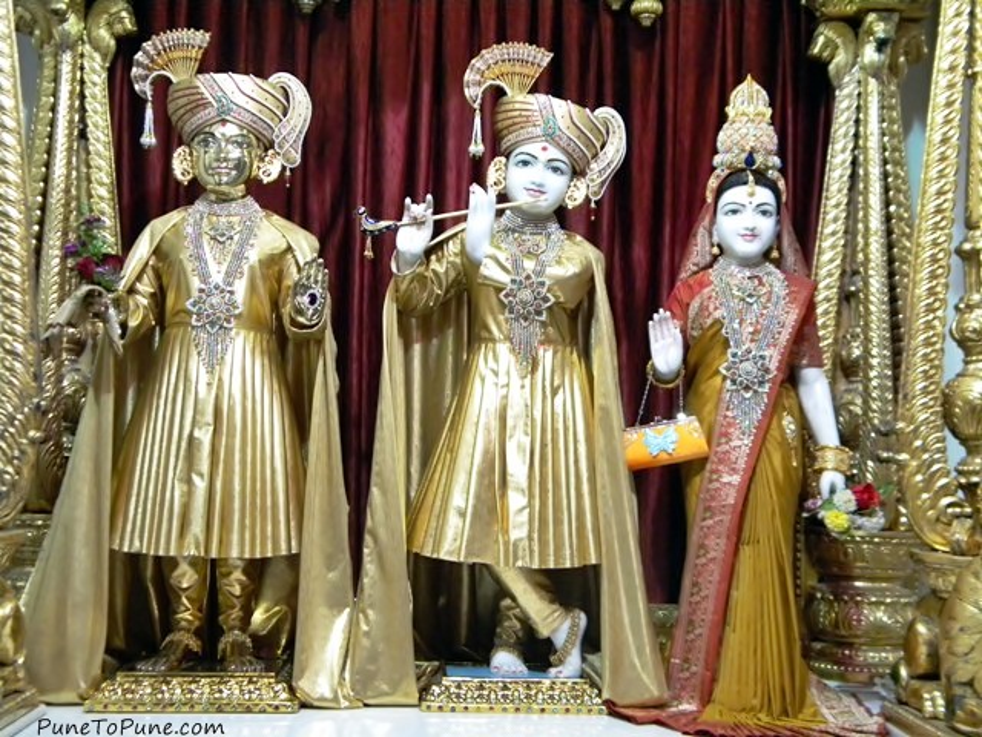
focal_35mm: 47
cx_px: 491
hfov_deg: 40.4
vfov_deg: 30.9
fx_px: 1333
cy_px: 368
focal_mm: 8.6
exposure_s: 1/45.6
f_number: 3.9
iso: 400
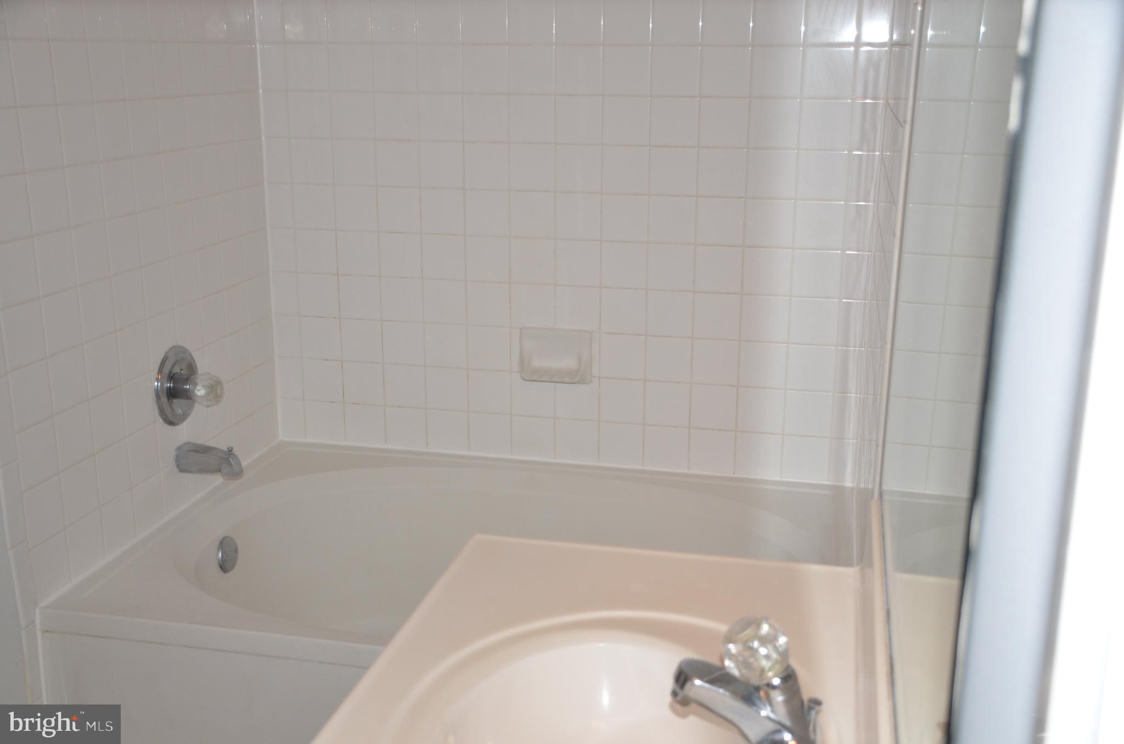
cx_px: 562
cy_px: 372
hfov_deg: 49.6
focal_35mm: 39
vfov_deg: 34.1
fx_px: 1215
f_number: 3.8
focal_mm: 26
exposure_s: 1/60
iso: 800
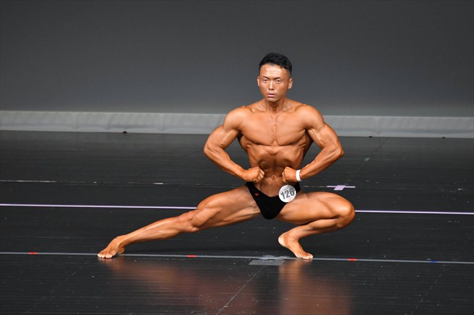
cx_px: 237
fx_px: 5922
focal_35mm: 450
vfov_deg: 3.1
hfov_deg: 4.6
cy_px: 158
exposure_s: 1/400
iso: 4000
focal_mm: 300
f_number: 5.6
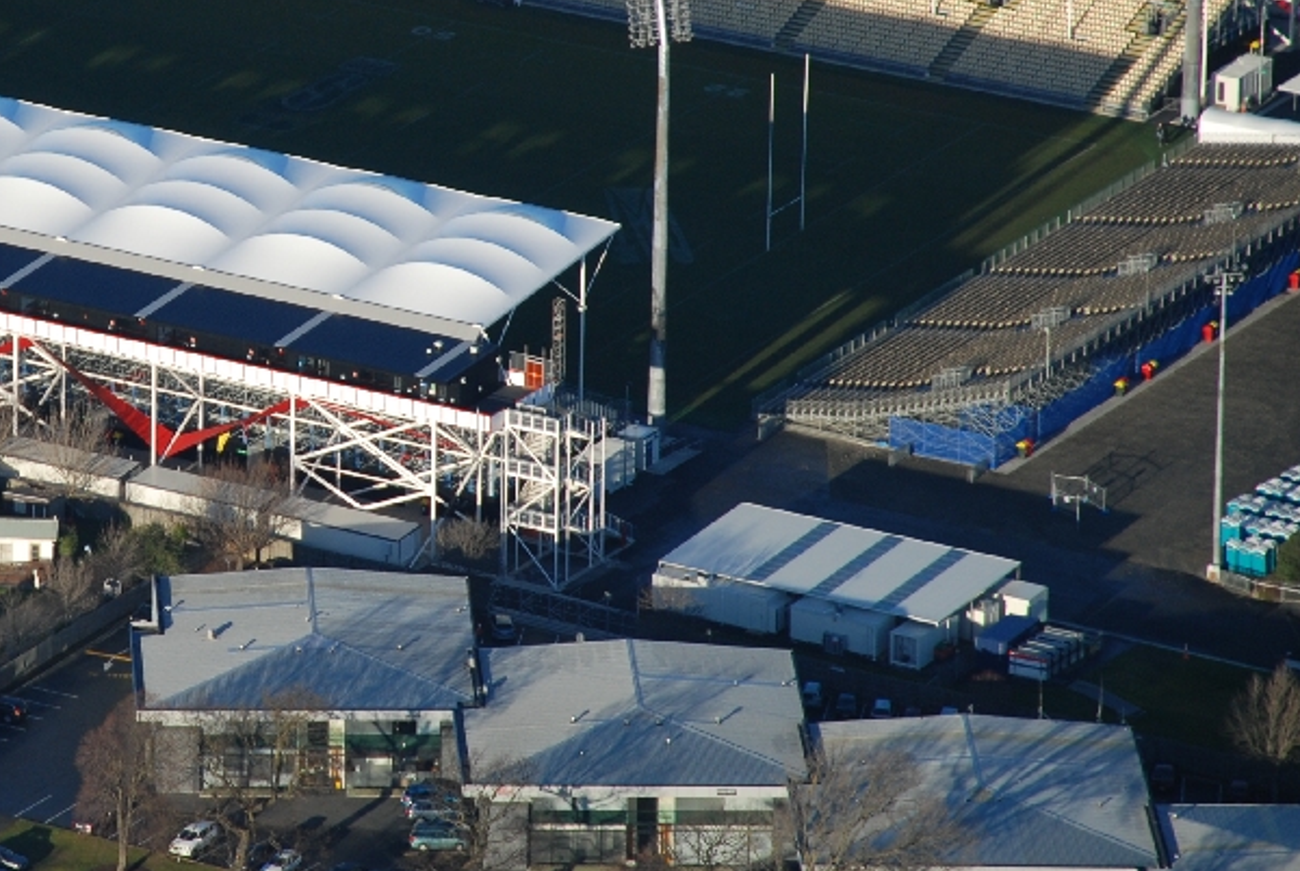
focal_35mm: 392
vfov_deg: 3.5
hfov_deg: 5.2
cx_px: 117
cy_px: 184
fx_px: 14175
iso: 200
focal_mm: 135
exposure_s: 1/500
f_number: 5.6
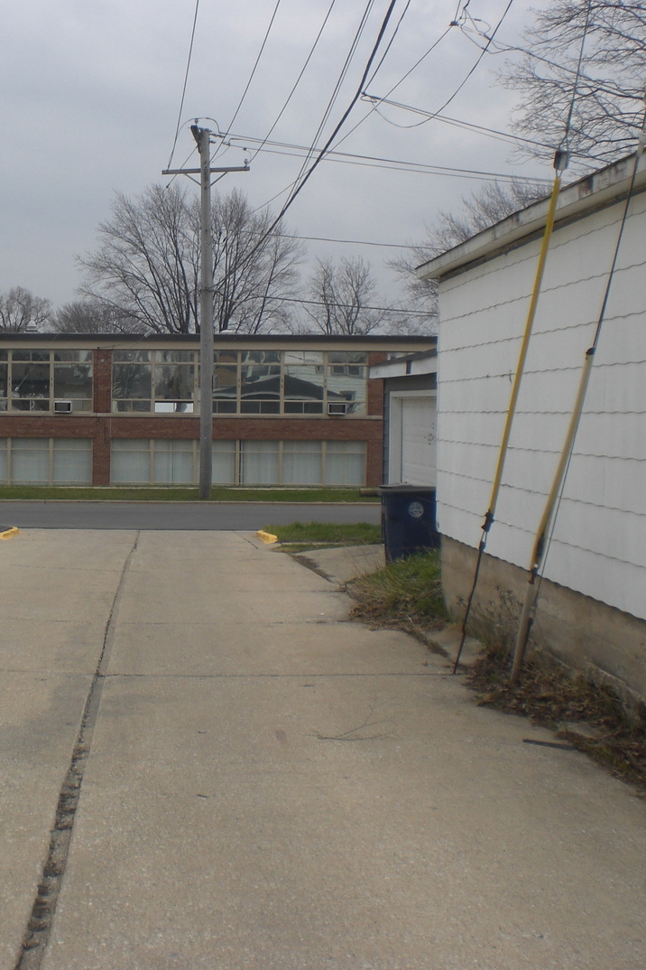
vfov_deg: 37.5
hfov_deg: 24.6
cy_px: 487
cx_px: 39
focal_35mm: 53
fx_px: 1426
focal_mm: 6.3
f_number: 4.4
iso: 50
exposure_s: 1/400
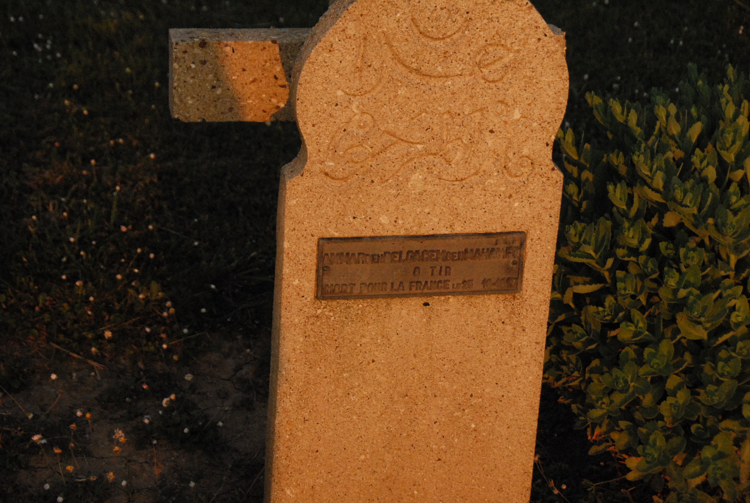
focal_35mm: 93
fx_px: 1941
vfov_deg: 14.8
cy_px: 252
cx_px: 375
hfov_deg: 21.9
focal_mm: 62
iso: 1600
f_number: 7.1
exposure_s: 1/2000
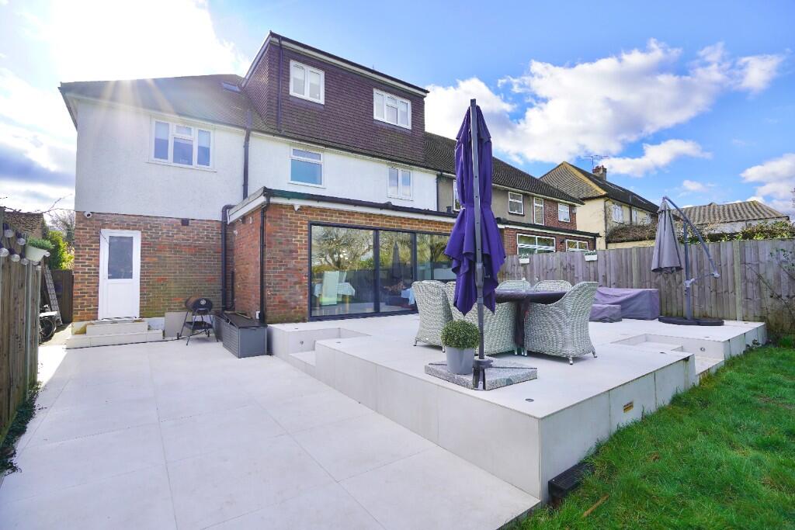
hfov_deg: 96.7
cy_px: 265
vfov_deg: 73.8
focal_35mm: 16
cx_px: 398
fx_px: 353
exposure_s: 1/320
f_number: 5
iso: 100
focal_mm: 16
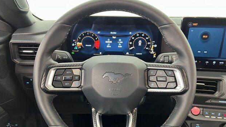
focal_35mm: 29
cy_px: 73
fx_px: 174
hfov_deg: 66.0
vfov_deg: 40.1
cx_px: 111
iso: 500
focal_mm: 5.1
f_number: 1.6
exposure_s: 1/40
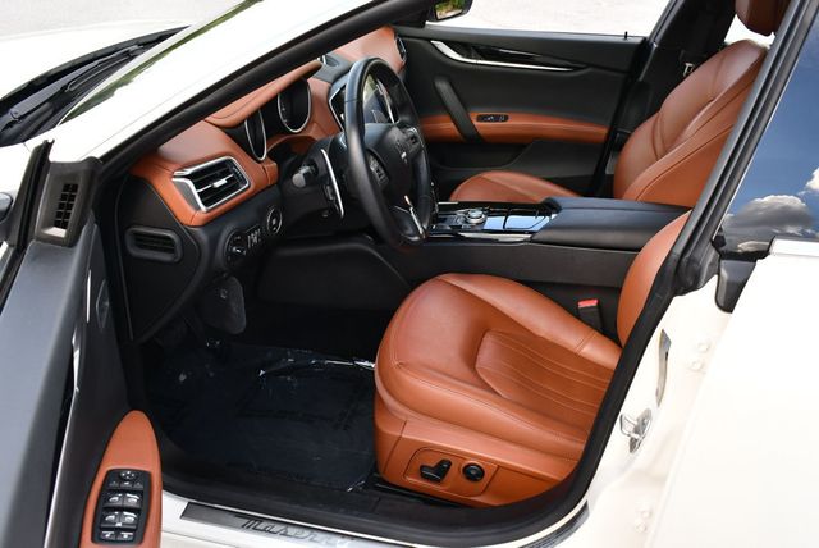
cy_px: 274
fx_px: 820
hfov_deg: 53.1
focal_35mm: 36
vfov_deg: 36.9
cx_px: 410
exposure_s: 1/250
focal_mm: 18
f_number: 5.6
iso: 320
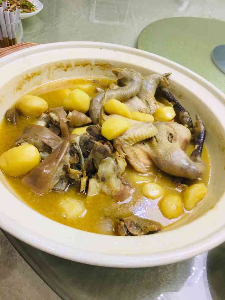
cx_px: 112
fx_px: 251
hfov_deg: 48.2
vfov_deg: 61.7
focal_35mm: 29
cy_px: 150
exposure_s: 1/33
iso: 32
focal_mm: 4.15
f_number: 2.2
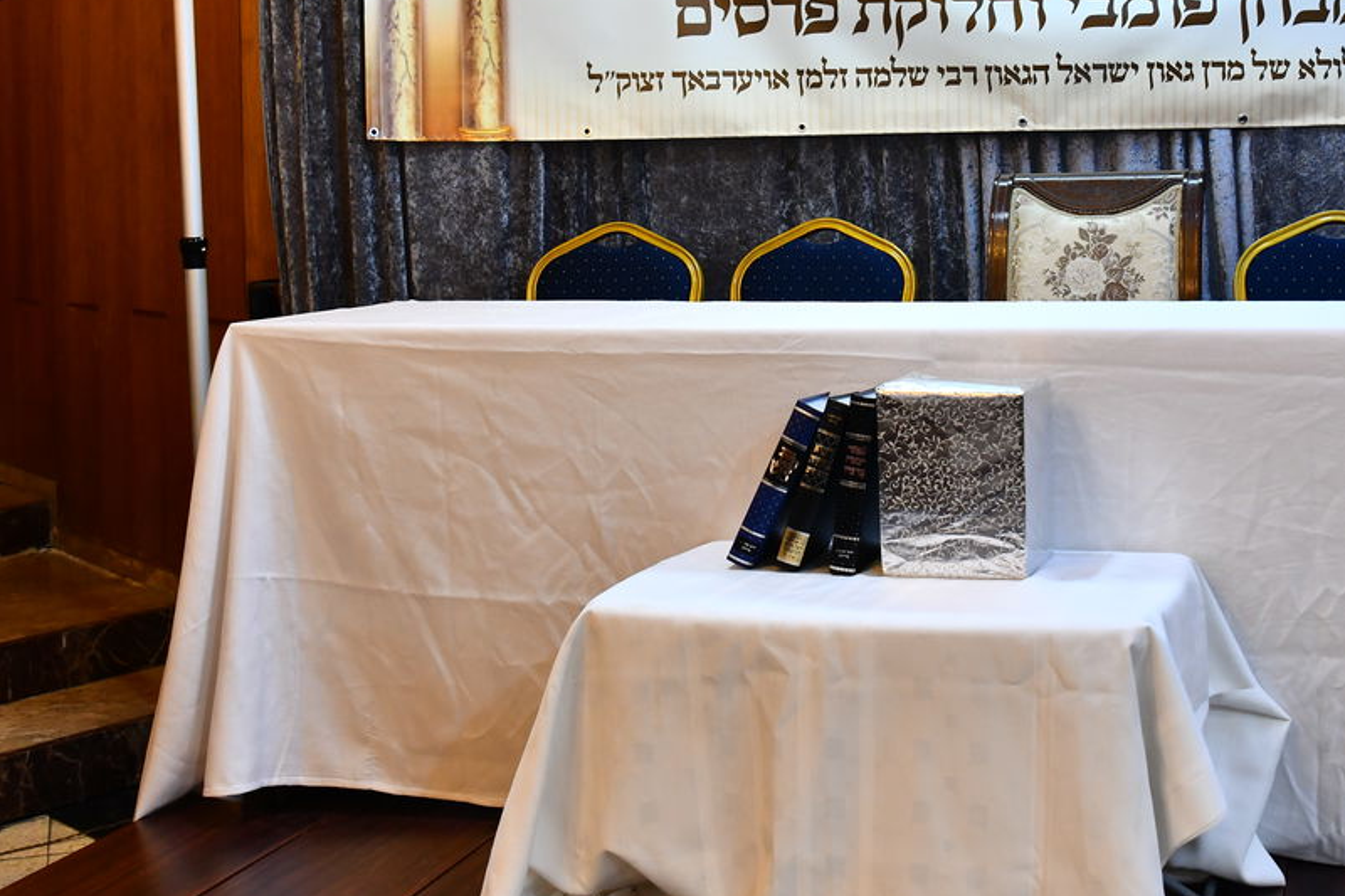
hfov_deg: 35.4
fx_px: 2092
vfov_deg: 24.0
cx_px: 879
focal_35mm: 56
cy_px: 261
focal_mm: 32
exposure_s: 1/125
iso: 1000
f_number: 5.6
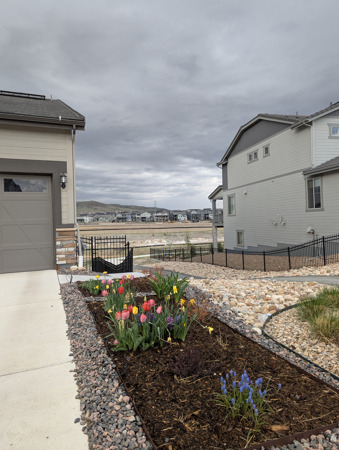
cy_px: 225
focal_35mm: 24
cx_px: 170
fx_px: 313
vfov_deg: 71.5
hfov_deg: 56.9
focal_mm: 6.81
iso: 50
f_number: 1.85
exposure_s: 1/437
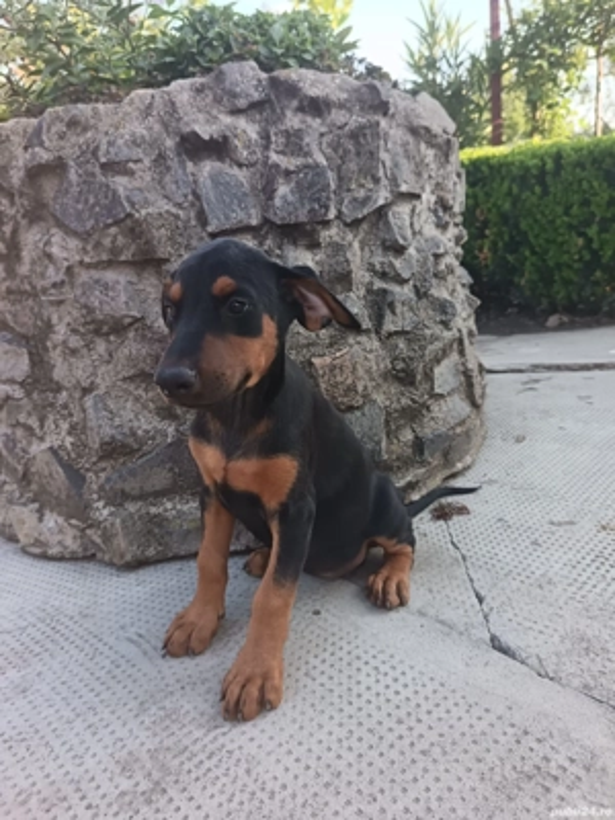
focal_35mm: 24
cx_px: 308
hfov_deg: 56.8
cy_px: 410
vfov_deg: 71.6
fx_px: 569
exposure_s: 1/100
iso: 233
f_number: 1.75
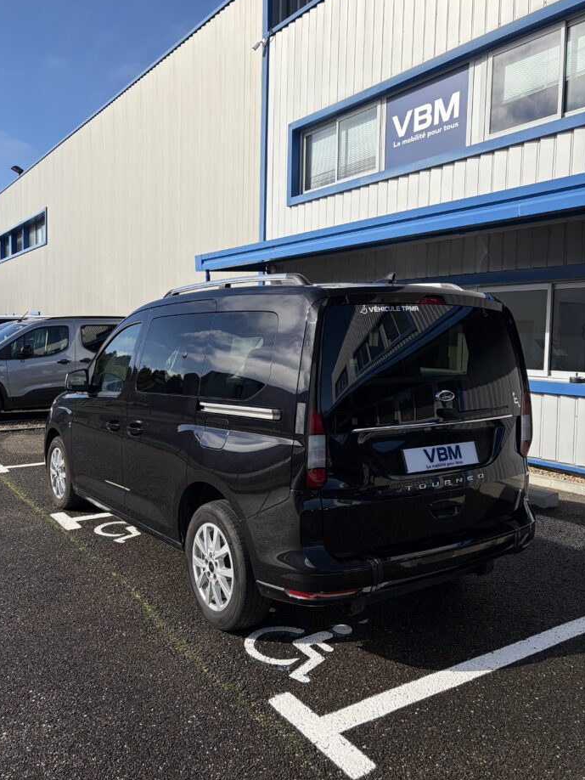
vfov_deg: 61.6
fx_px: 653
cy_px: 374
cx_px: 262
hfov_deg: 48.2
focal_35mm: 29
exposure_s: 1/6993
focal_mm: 5.96
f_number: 1.6
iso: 64
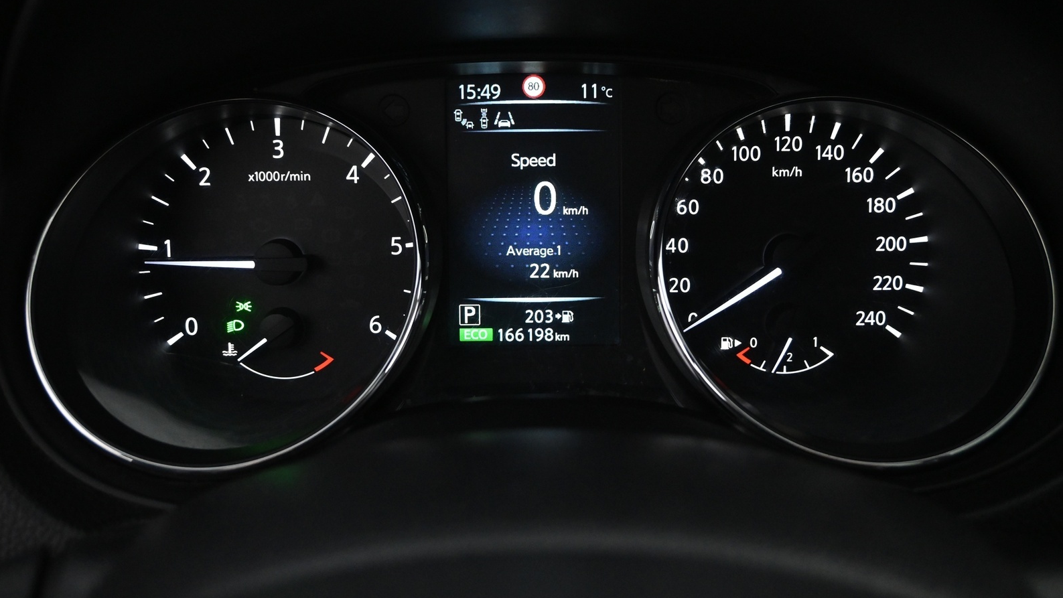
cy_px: 247
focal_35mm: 31
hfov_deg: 62.2
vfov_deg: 37.4
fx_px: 881
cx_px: 525
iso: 3200
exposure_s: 1/50
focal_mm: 19.5
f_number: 3.8
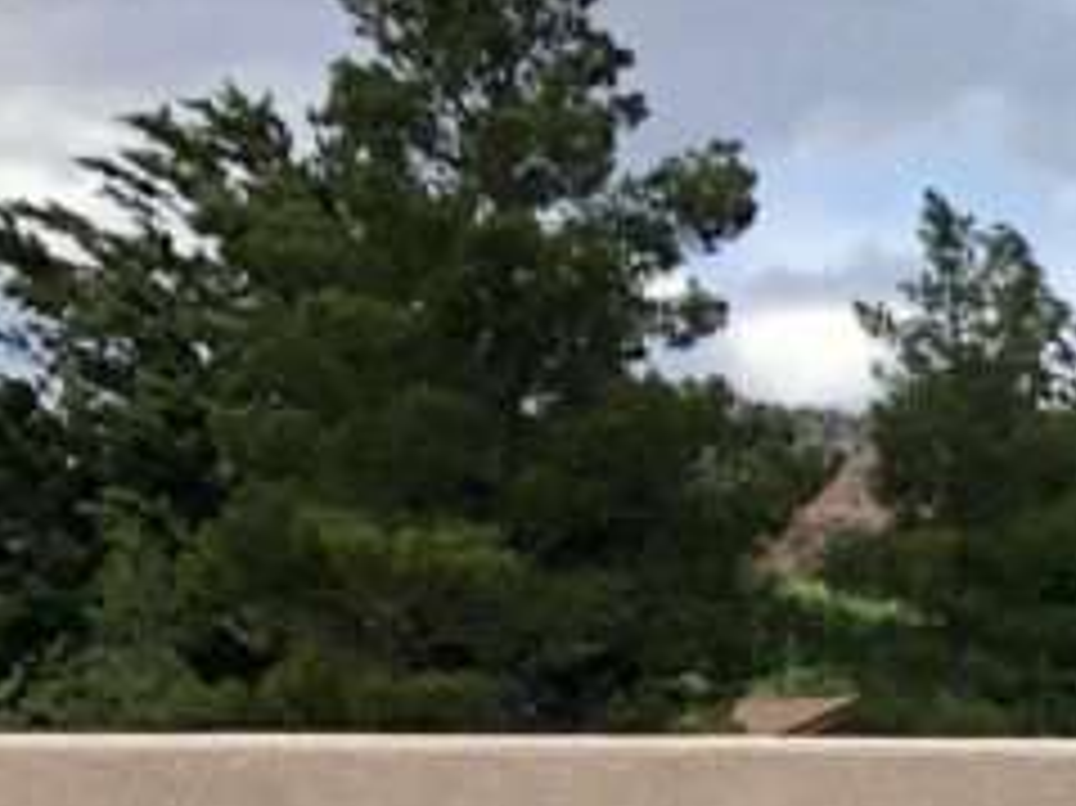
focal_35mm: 120
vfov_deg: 11.7
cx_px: 2120
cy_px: 1274
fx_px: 3728
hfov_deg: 14.0
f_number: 1.8
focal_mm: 4
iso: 20
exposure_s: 1/842
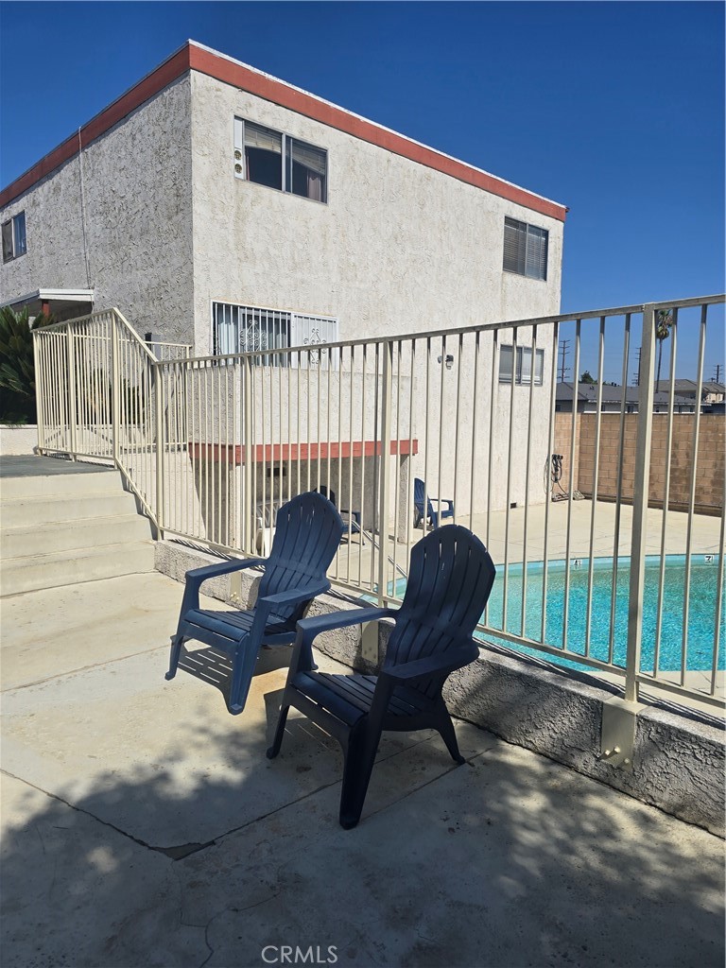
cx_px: 363
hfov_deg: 58.9
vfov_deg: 73.9
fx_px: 643
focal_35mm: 23
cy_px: 484
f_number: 1.7
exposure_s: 1/1501
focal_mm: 6.3
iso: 12
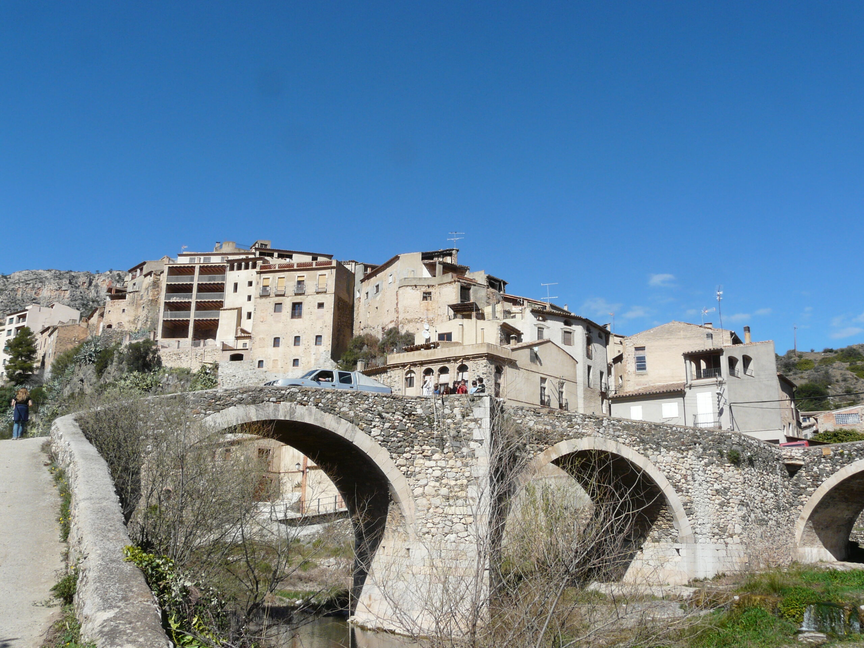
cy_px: 324
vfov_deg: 46.8
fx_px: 749
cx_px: 432
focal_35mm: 30
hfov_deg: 60.0
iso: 100
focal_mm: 4.9
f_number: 6.3
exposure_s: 1/400
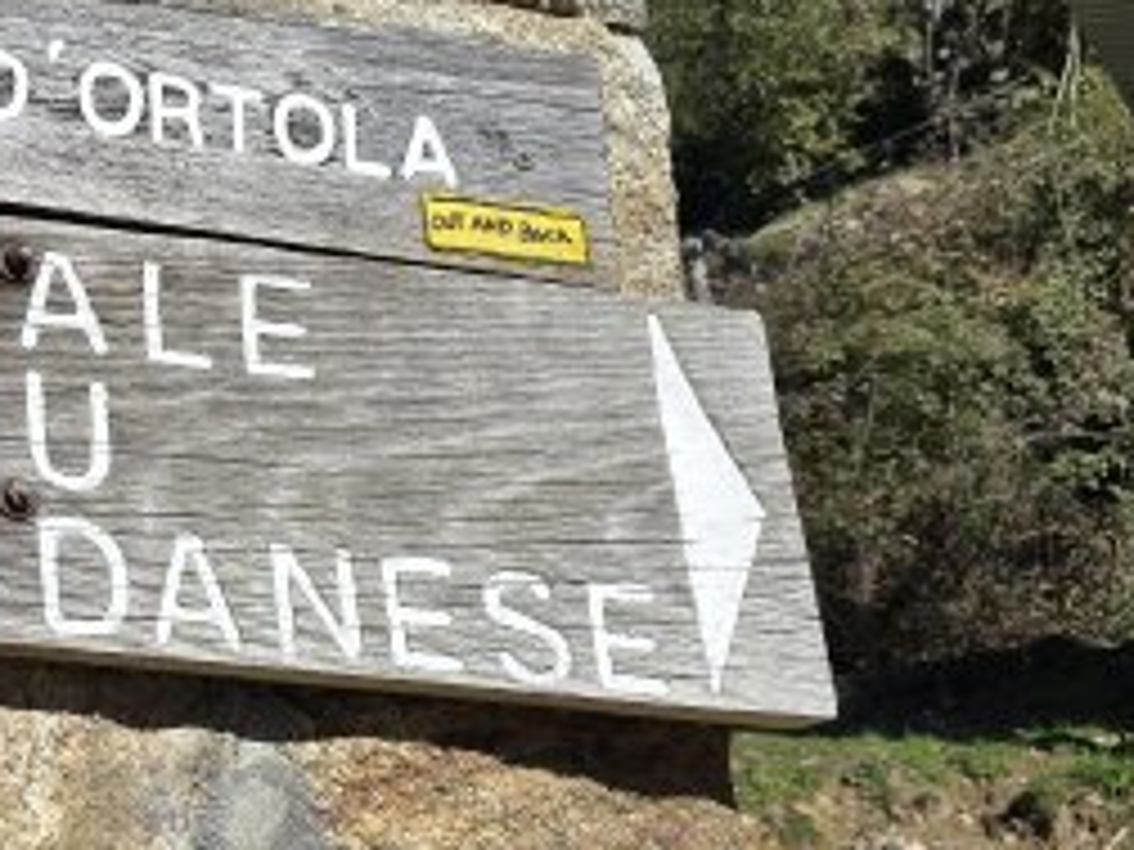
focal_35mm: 73
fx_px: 2391
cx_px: -626
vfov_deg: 20.1
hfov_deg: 21.7
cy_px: 333
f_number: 1.7
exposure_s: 1/861
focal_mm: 6.3
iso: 12
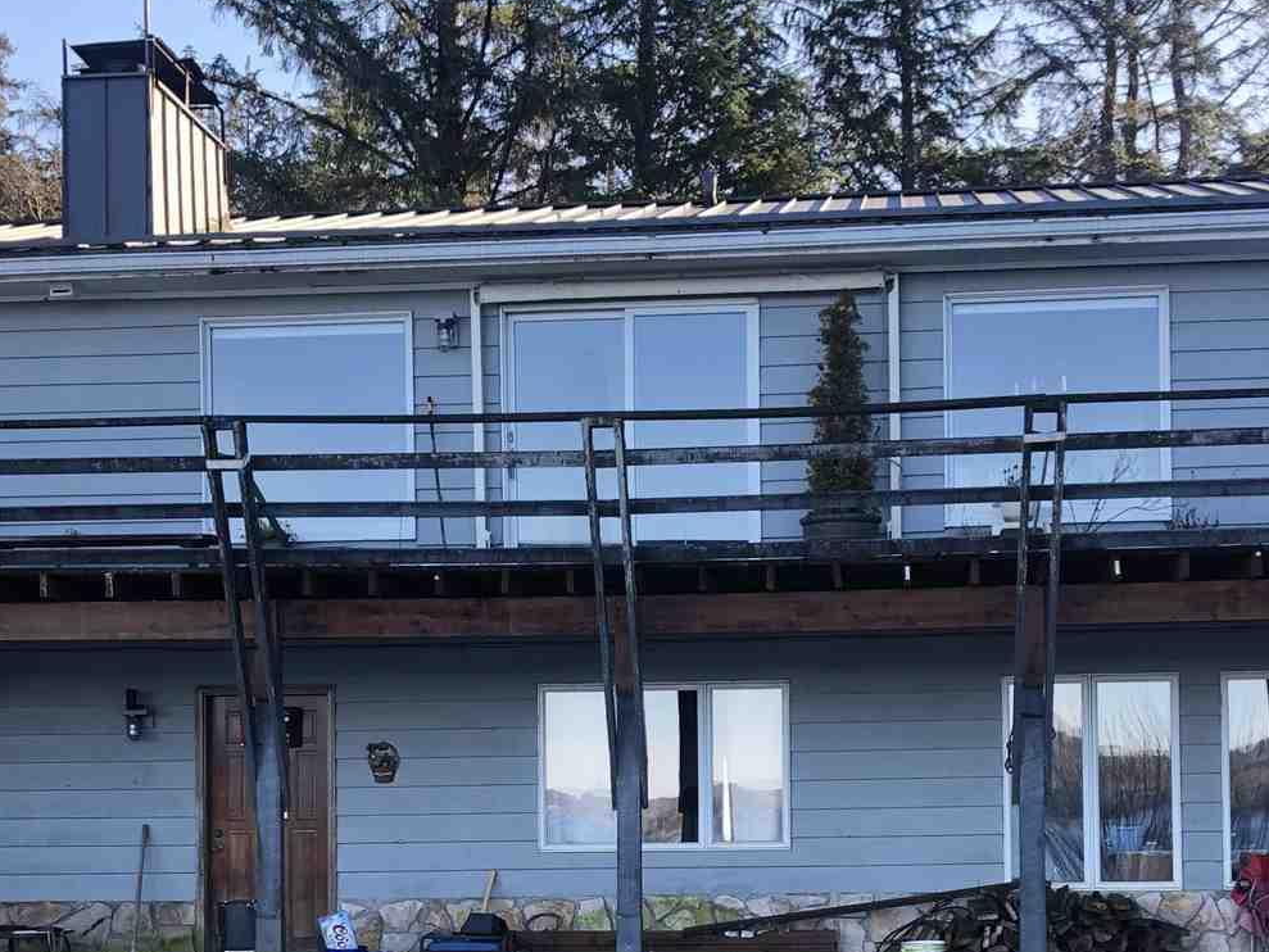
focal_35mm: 58
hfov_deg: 33.2
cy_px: 745
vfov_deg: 24.9
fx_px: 2127
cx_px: 676
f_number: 1.8
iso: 20
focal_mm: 3.99
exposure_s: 1/174
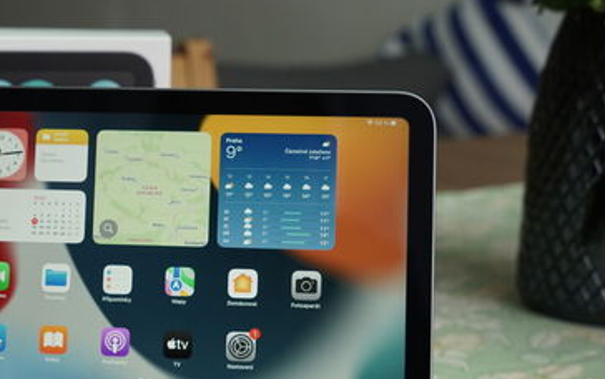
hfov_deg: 30.0
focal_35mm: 67
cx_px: 136
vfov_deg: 19.4
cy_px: 263
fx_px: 1105
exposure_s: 1/160
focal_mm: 39
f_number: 6.3
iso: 800
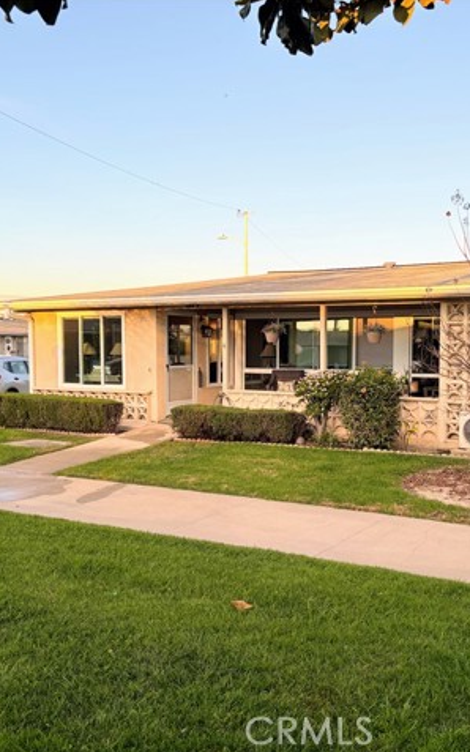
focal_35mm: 37
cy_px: 375
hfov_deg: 34.2
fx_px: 759
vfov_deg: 52.8
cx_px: 301
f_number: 1.6
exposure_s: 1/615
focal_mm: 5.96
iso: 50
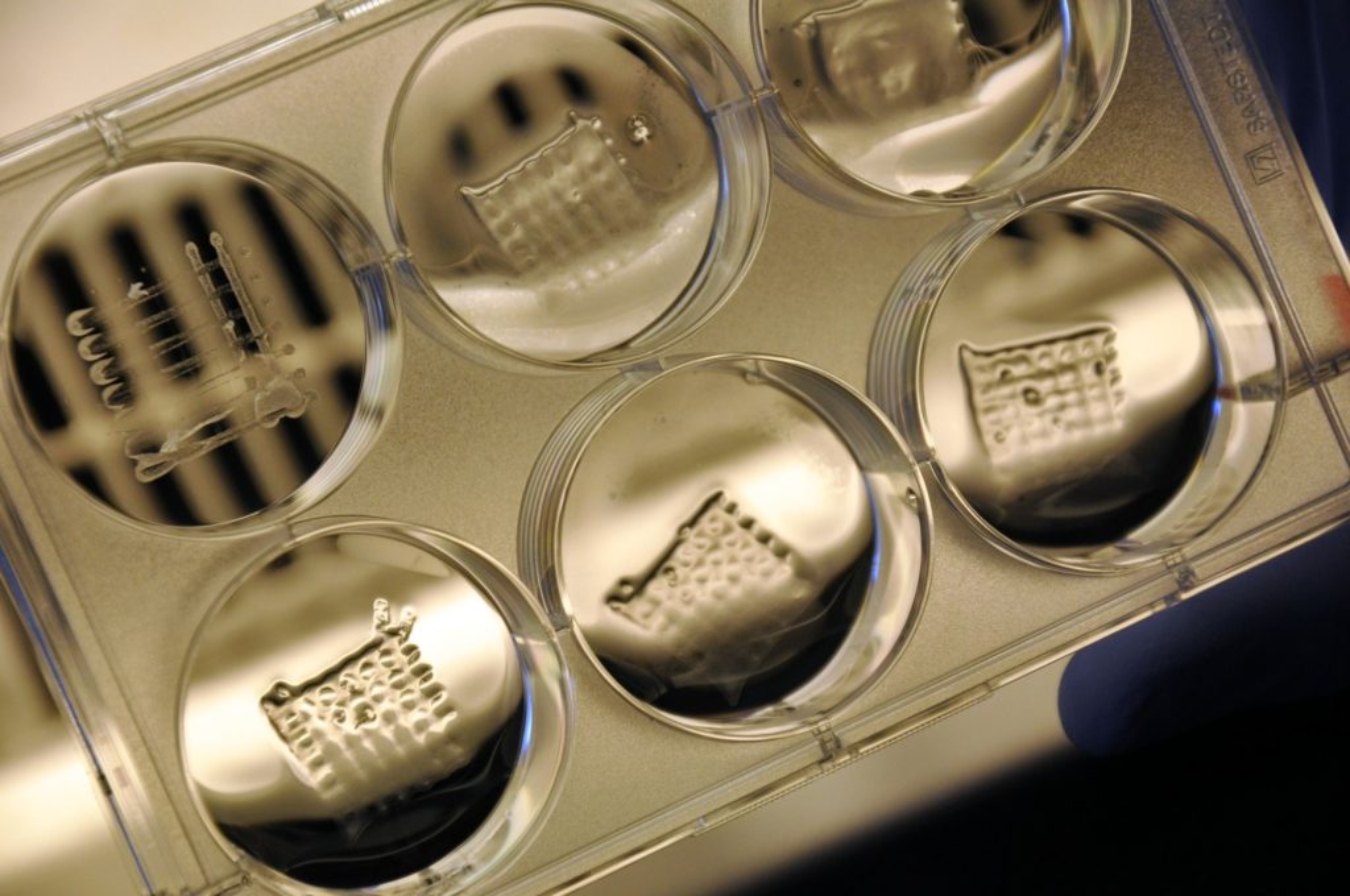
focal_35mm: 158
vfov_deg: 8.7
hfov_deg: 13.1
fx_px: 5899
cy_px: 448
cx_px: 675
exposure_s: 1/200
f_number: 7.1
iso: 800
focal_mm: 105
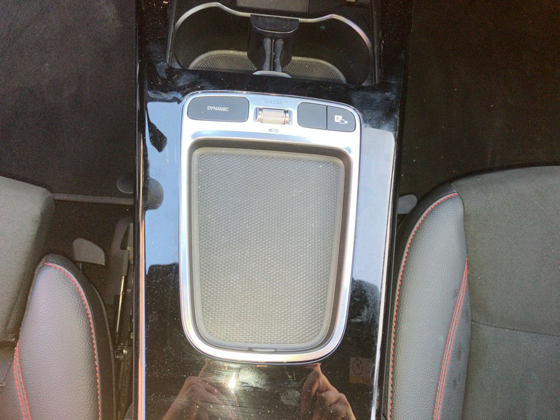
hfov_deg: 63.4
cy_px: 210
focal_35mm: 28
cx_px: 280
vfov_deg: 49.7
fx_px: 453
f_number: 1.8
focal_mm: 3.99
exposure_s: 1/19
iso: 20
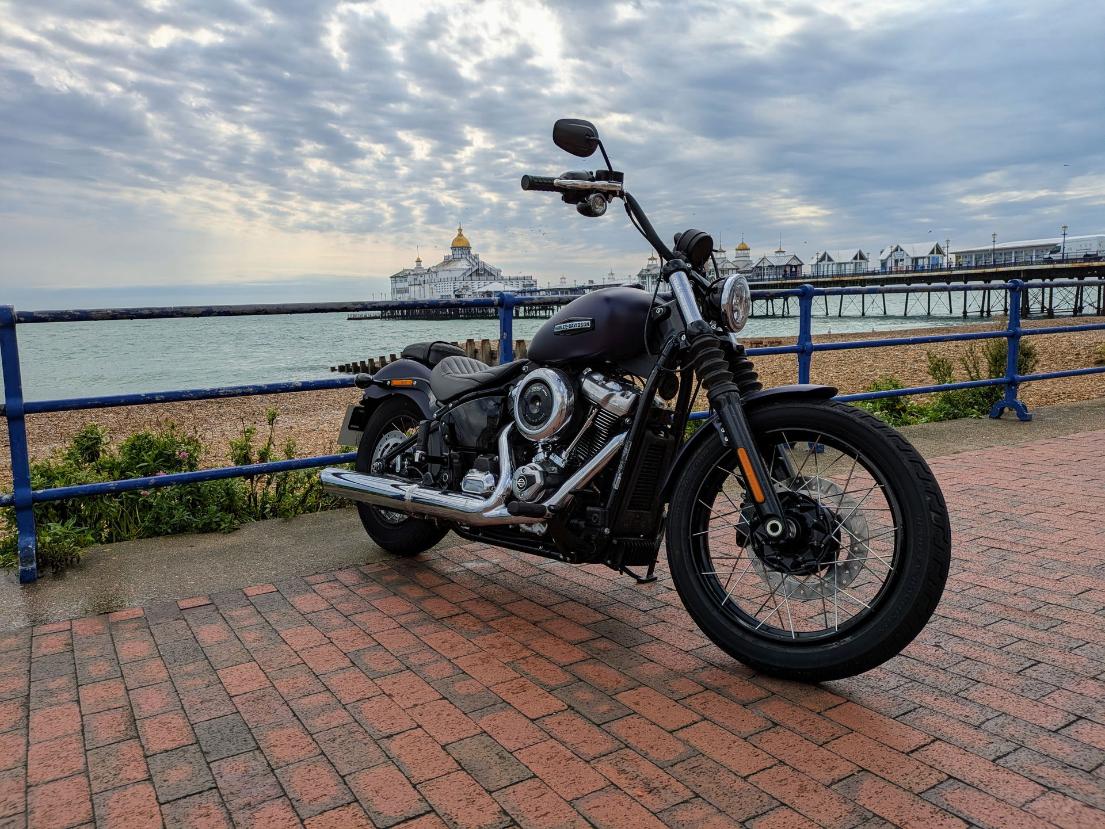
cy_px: 414
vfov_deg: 54.9
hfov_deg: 69.4
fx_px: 798
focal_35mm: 25
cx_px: 552
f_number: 1.89
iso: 44
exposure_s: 1/3378
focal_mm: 5.43
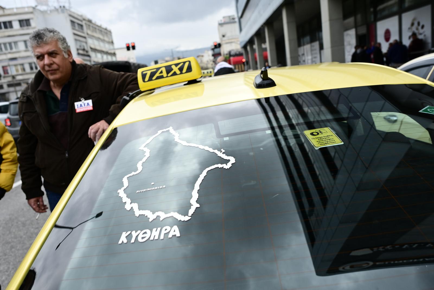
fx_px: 289
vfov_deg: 53.1
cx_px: 217
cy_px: 145
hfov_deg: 73.7
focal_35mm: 24
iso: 200
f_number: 4
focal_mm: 24
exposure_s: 1/1000
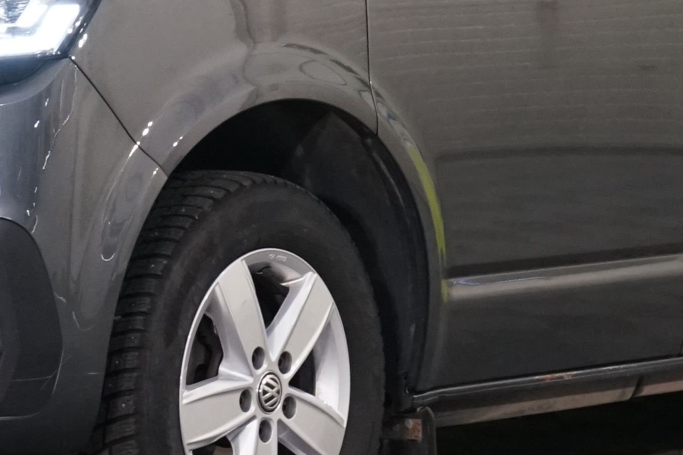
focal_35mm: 306
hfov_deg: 6.7
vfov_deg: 4.5
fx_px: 5804
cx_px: 291
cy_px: -11
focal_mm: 70
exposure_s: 1/100
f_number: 5.6
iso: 2000
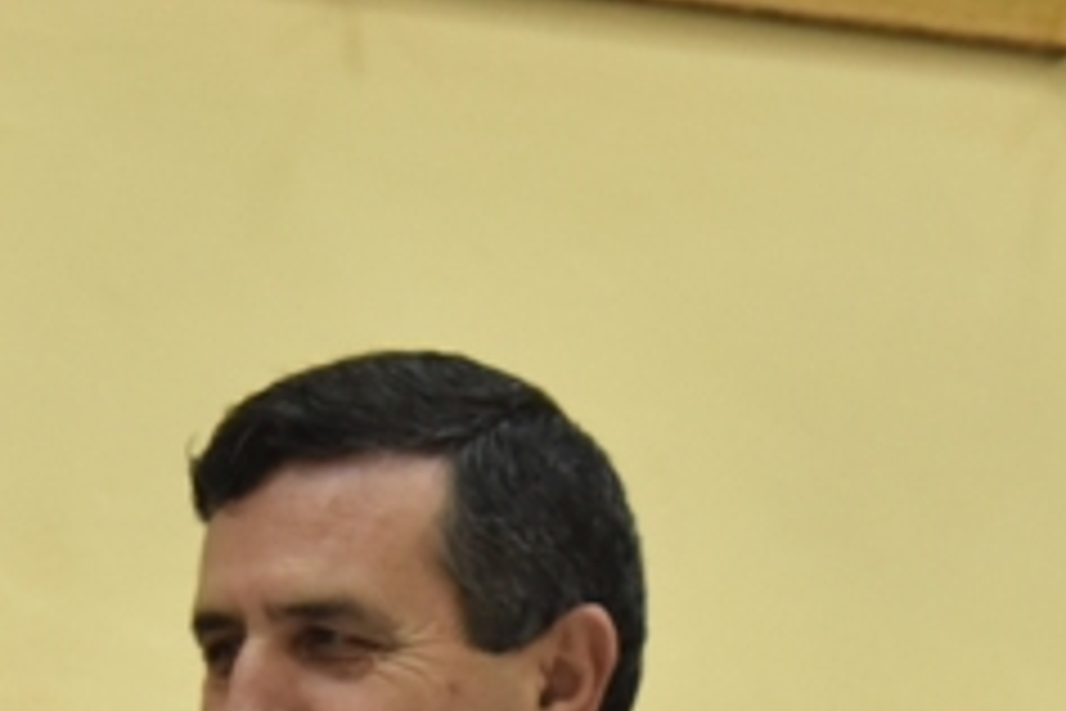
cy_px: 1258
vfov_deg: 6.5
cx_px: 99
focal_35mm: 207
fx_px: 6129
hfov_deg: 9.9
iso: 1600
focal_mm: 48
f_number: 5.6
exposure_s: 1/125
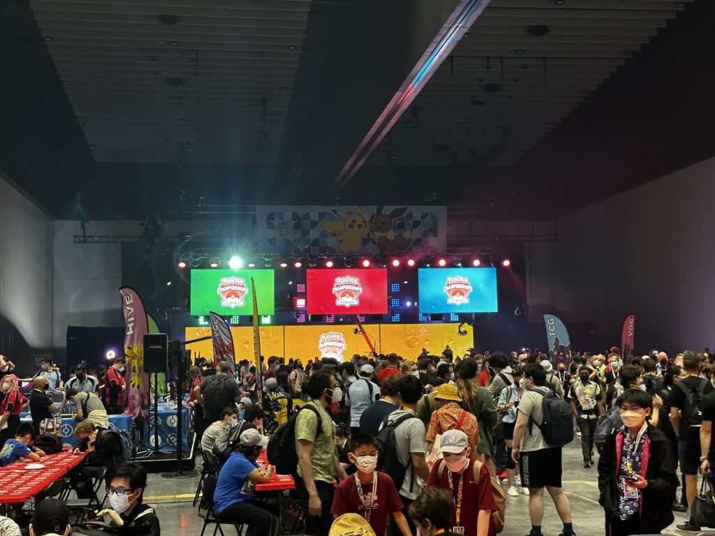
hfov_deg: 39.7
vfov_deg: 30.3
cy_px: 268
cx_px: 358
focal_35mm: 48
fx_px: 991
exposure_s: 1/54
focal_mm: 6.86
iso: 125
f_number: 1.78
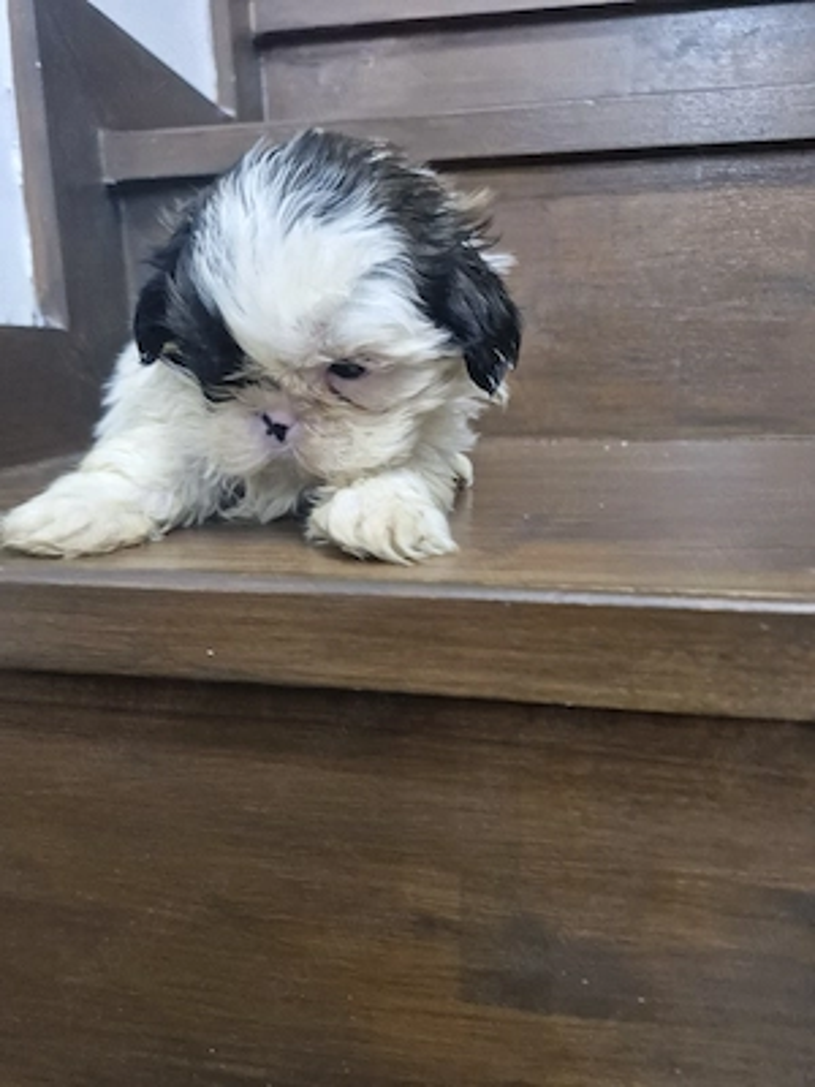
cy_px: 544
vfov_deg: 73.9
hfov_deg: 58.9
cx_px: 408
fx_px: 722
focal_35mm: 23
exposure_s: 1/25
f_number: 1.8
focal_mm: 5.54
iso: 640
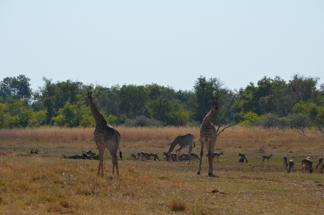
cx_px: 162
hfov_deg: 8.1
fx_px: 2290
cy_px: 108
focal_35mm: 255
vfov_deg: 5.4
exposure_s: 1/1000
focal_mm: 170
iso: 200
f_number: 8
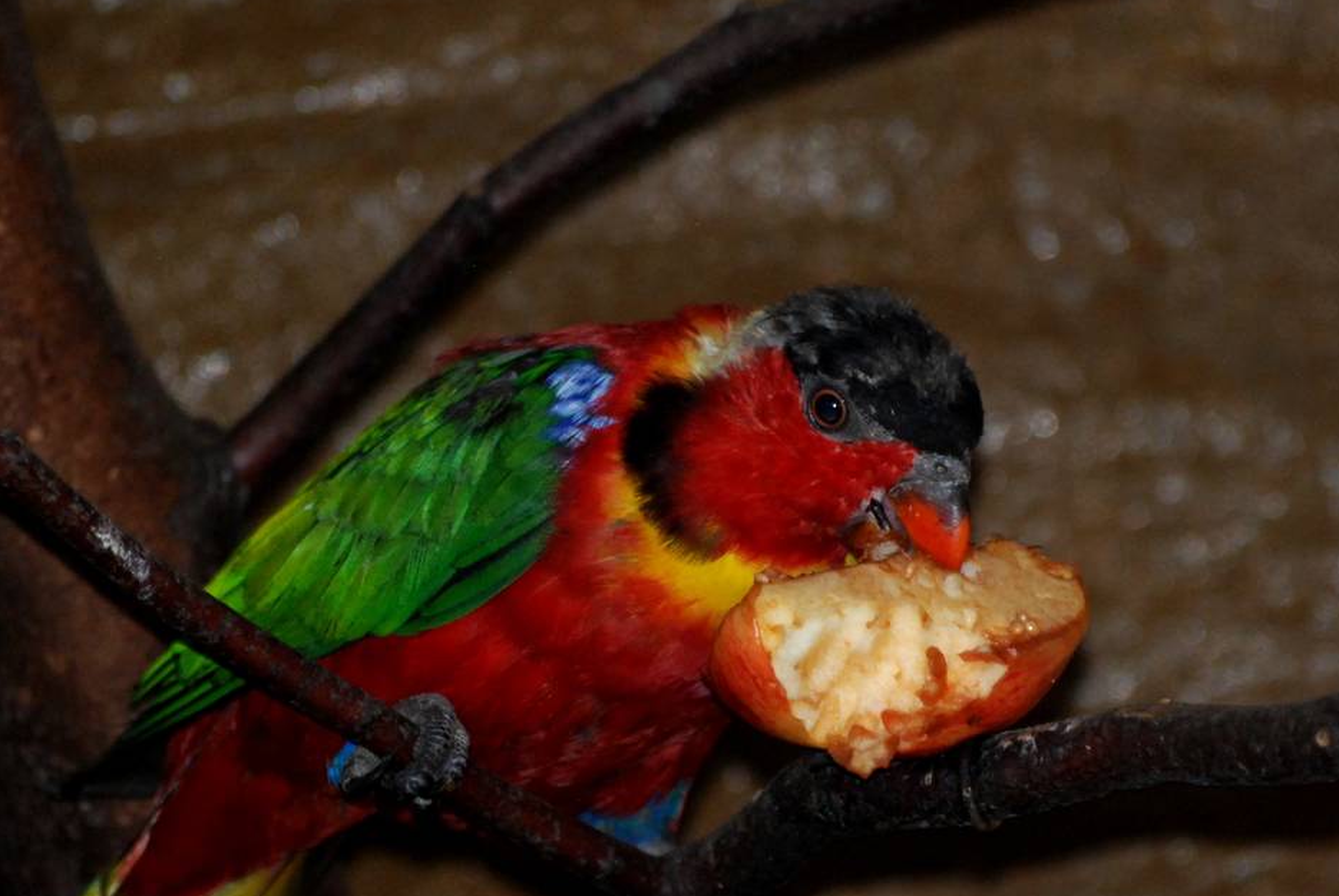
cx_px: 776
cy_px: 596
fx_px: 18649
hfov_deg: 4.1
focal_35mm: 501
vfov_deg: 2.8
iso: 1000
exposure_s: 1/60
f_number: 5
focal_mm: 195
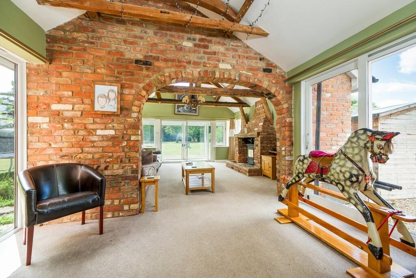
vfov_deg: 81.2
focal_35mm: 14
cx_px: 208
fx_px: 162
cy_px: 139
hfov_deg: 104.2
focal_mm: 9.4
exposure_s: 1/20
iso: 160
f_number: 7.1
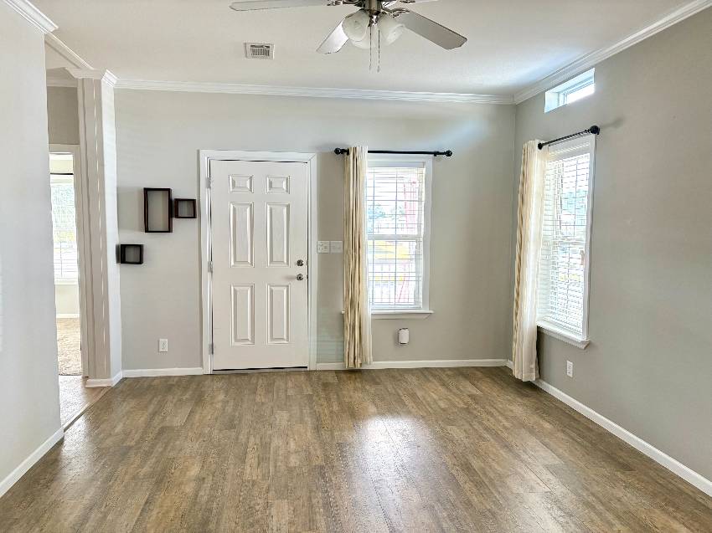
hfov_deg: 67.3
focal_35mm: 26
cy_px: 266
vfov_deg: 53.0
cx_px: 356
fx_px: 535
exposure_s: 1/60
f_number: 1.6
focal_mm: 5.96
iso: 160
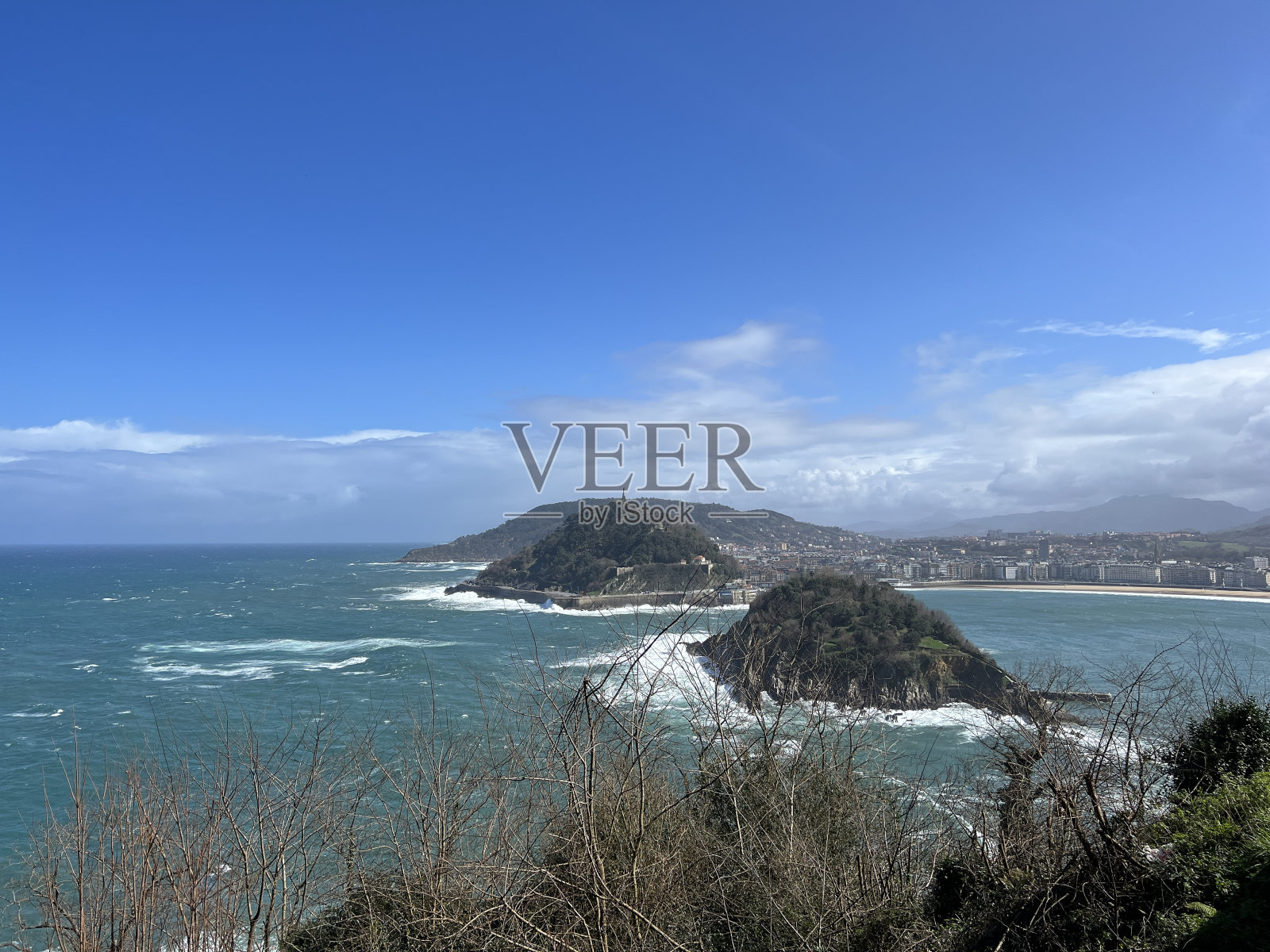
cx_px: 635
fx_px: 954
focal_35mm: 26
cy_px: 476
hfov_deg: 67.3
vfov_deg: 53.1
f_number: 1.5
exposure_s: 1/6211
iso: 50
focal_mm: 5.7
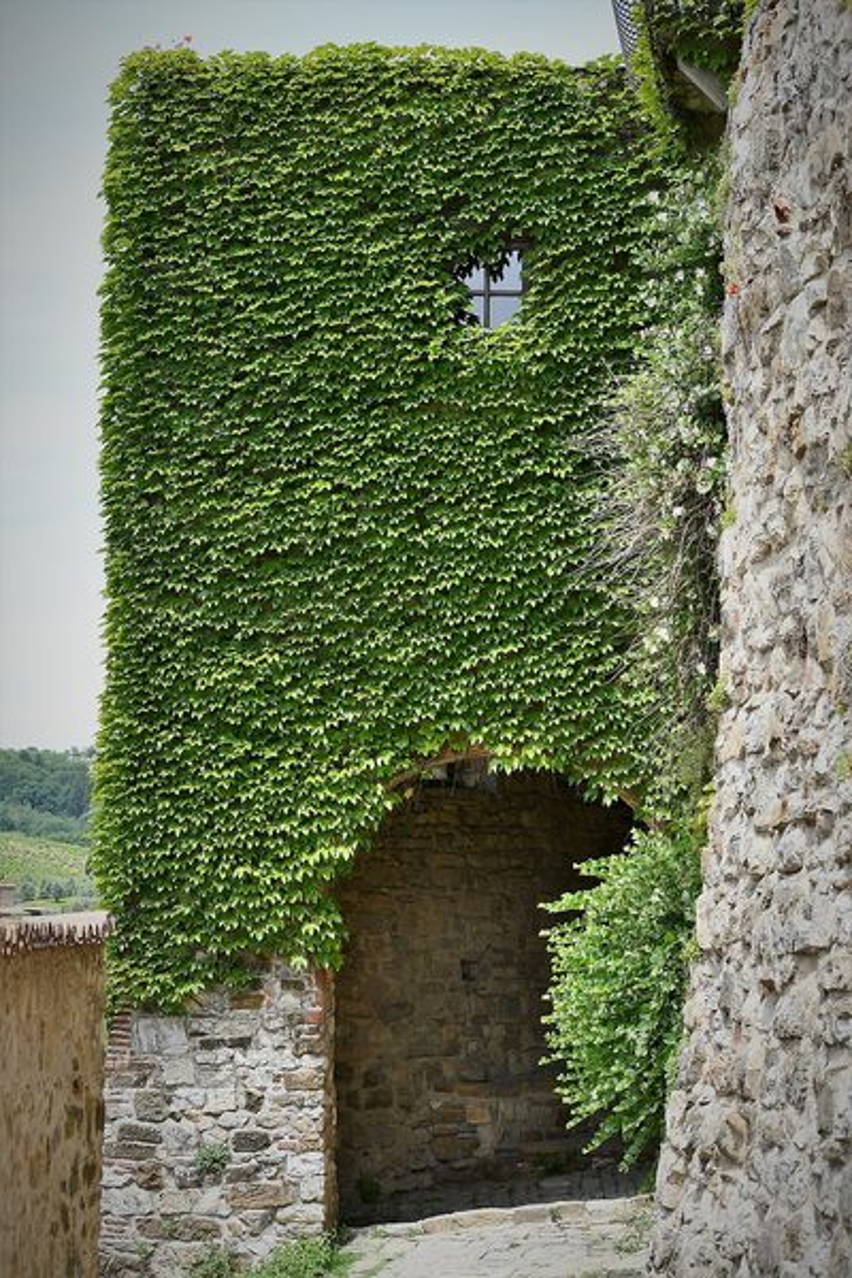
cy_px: 639
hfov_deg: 16.7
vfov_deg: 24.8
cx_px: 426
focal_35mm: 82
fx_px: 2911
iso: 200
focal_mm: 55
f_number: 7.1
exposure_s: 1/250
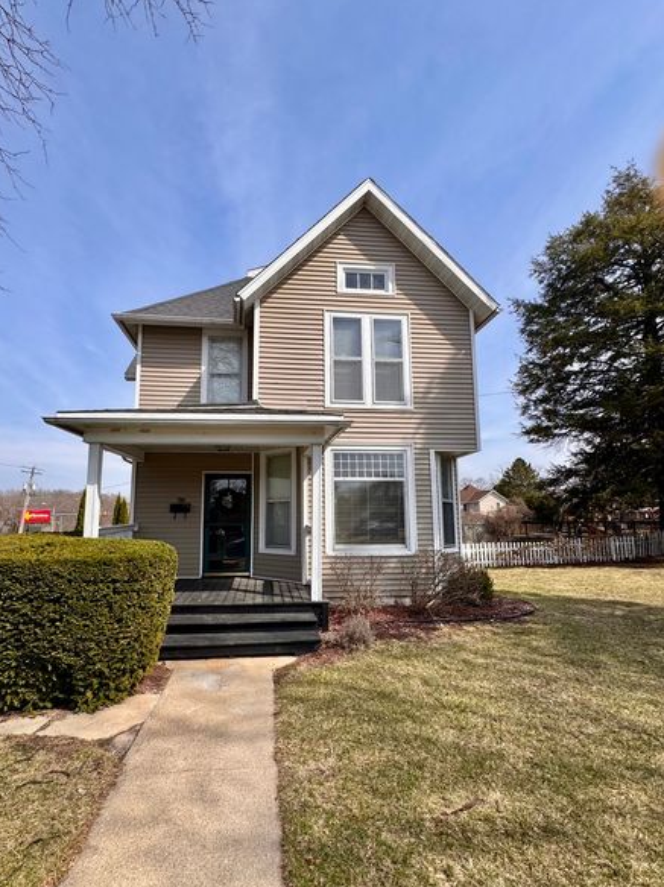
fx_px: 410
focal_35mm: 16
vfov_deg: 94.4
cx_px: 293
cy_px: 476
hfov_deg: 77.7
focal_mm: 2.22
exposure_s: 1/1748
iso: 50
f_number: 2.2
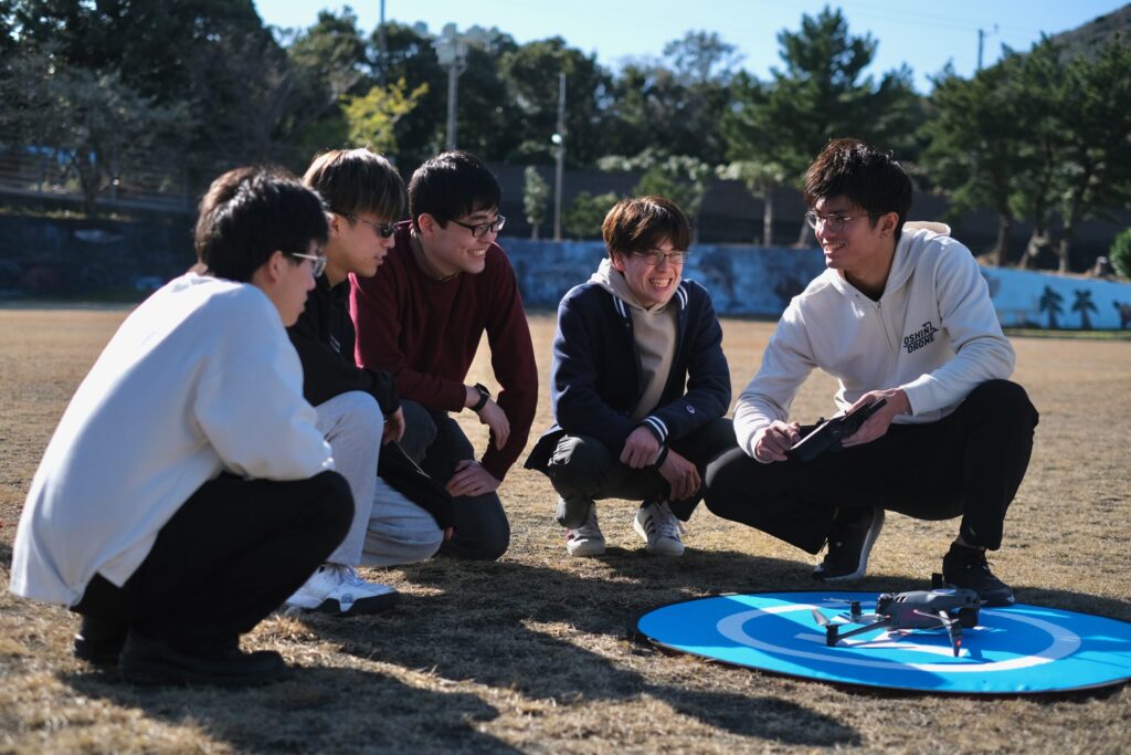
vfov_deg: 25.5
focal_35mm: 53
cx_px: 566
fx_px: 1665
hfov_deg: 37.5
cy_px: 378
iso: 320
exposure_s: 1/1000
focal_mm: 35
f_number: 2
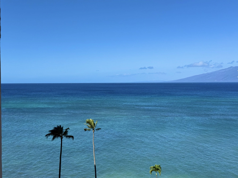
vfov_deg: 30.3
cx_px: 119
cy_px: 89
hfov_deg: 39.7
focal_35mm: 48
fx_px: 330
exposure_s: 1/8772
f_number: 1.78
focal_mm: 6.76
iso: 100
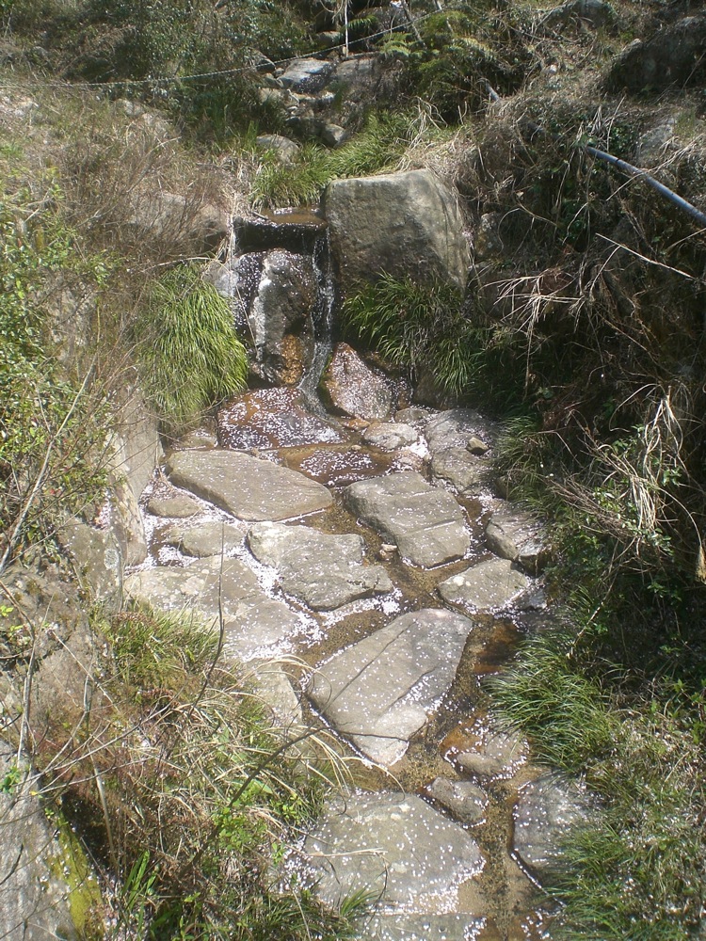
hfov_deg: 37.7
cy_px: 470
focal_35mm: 38
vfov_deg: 49.0
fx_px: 1033
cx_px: 353
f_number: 4.4
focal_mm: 6.3
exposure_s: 1/200
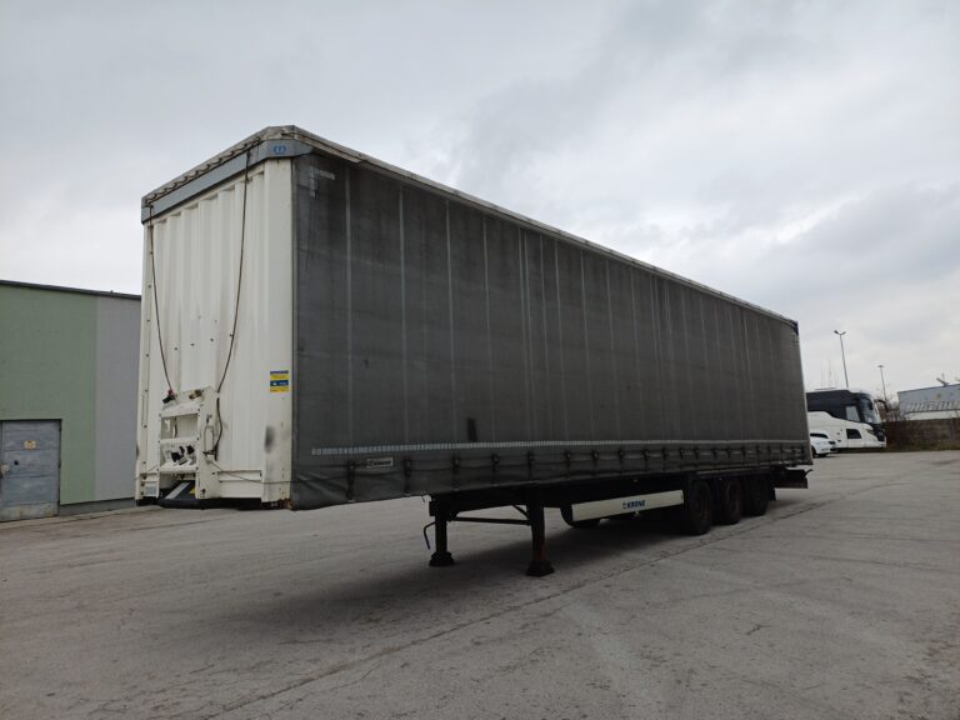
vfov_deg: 54.9
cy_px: 360
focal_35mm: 25
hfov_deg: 69.4
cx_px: 480
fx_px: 693
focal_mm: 4.65
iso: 50
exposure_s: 1/394
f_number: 1.8
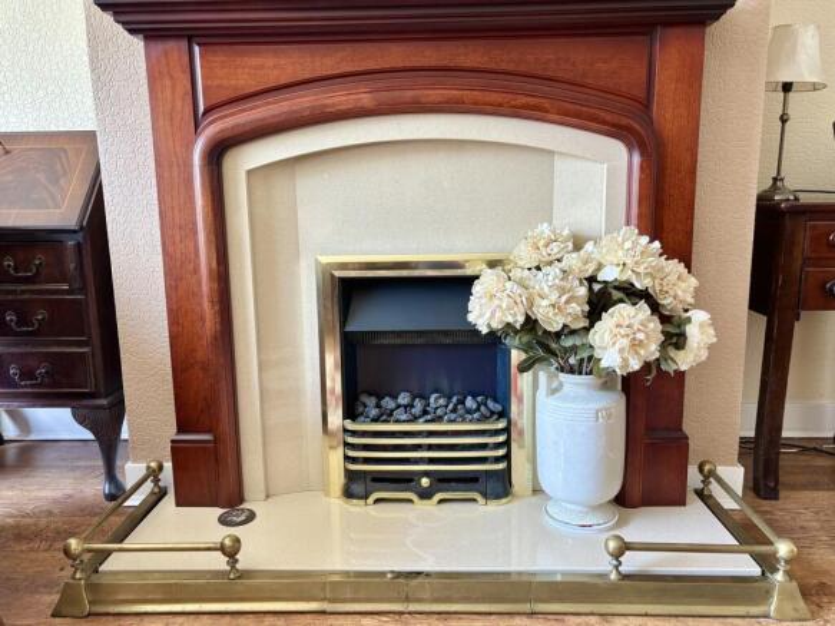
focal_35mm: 26
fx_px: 627
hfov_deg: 67.3
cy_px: 313
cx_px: 418
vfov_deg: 53.0
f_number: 1.6
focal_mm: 5.96
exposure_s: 1/84
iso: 125
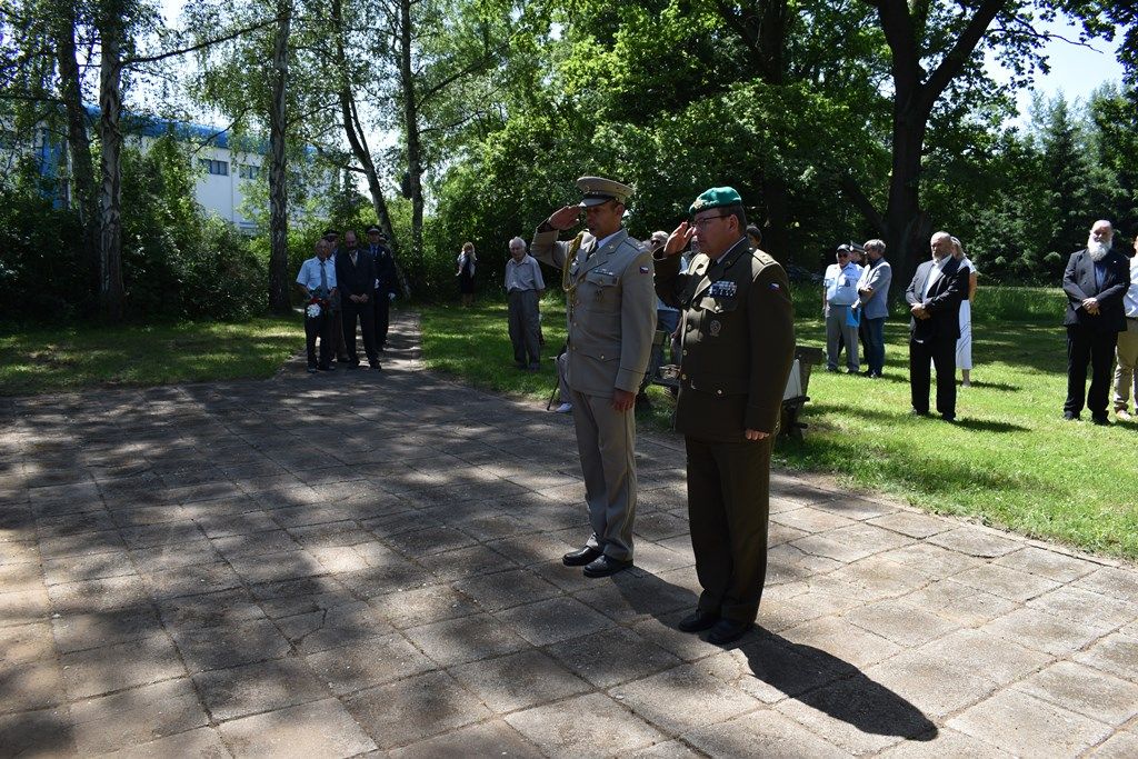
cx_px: 569
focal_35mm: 27
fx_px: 854
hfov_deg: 67.4
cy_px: 380
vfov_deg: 47.9
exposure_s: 1/160
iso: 100
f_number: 6.3
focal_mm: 18
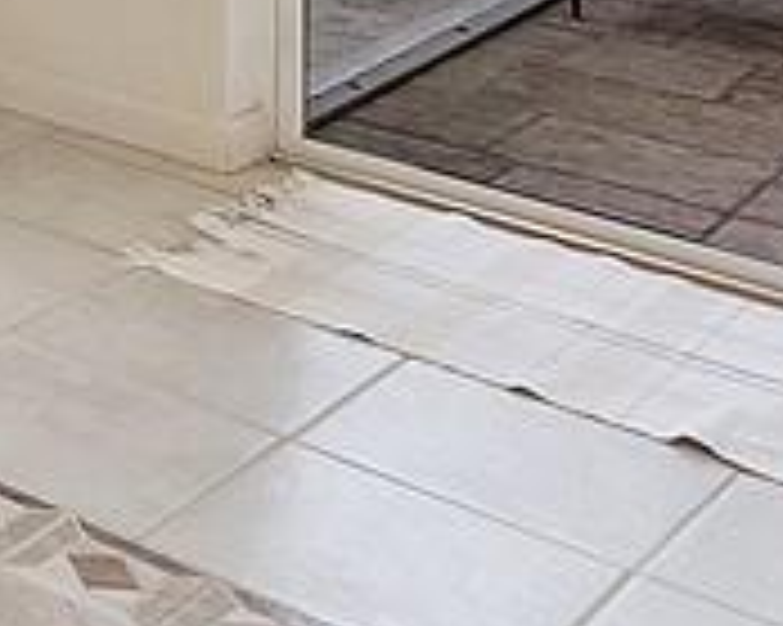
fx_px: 2038
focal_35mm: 88
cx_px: -814
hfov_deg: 16.3
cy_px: -606
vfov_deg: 14.6
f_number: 9
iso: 250
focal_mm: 10
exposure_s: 1/15
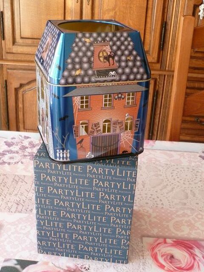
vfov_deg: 42.1
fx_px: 354
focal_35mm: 45
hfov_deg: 32.2
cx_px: 102
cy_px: 136
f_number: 3.4
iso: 400
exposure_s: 1/80
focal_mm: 8
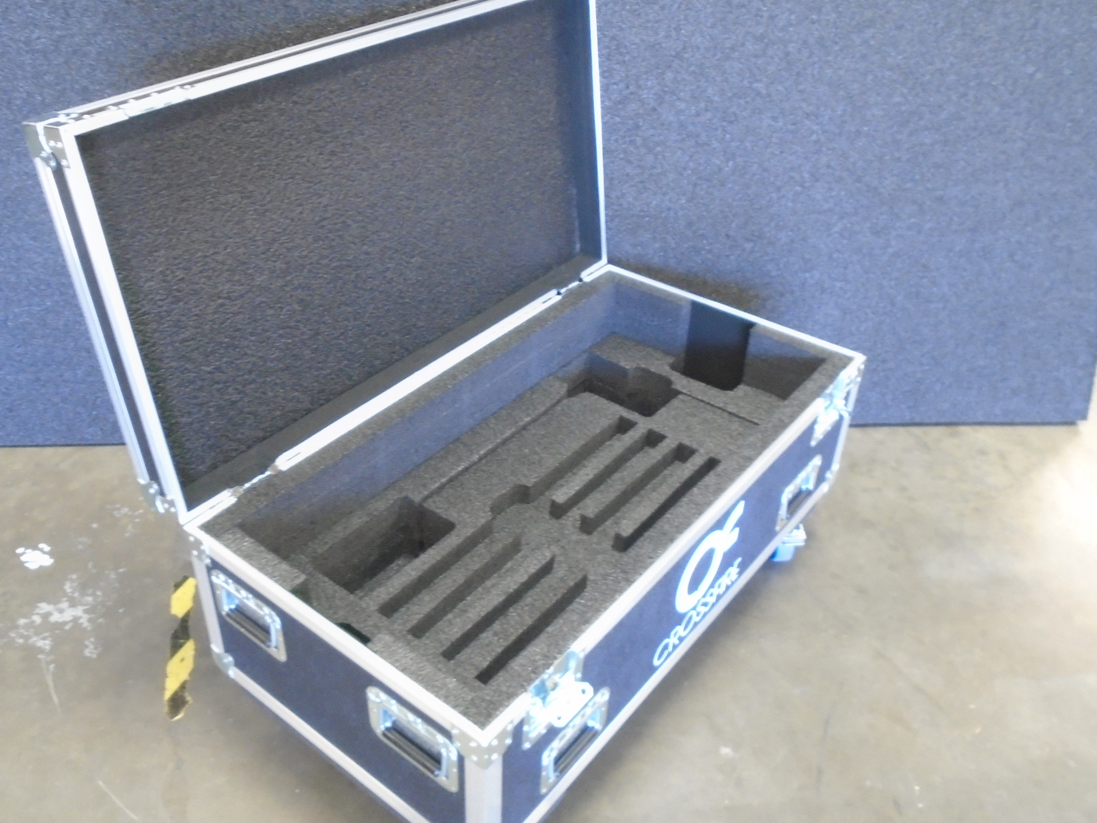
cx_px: 493
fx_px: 982
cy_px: 415
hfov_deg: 58.2
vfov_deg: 45.4
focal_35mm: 31
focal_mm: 4.6
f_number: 3.2
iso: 400
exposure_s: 1/13
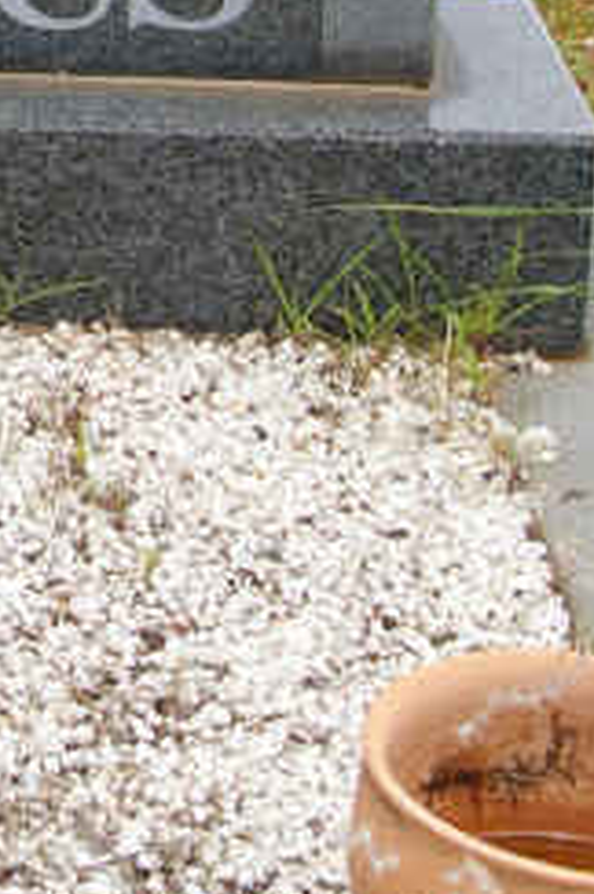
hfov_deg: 6.7
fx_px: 4986
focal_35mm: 201
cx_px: -312
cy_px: -421
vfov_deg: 10.0
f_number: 8
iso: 200
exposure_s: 1/250
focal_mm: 35
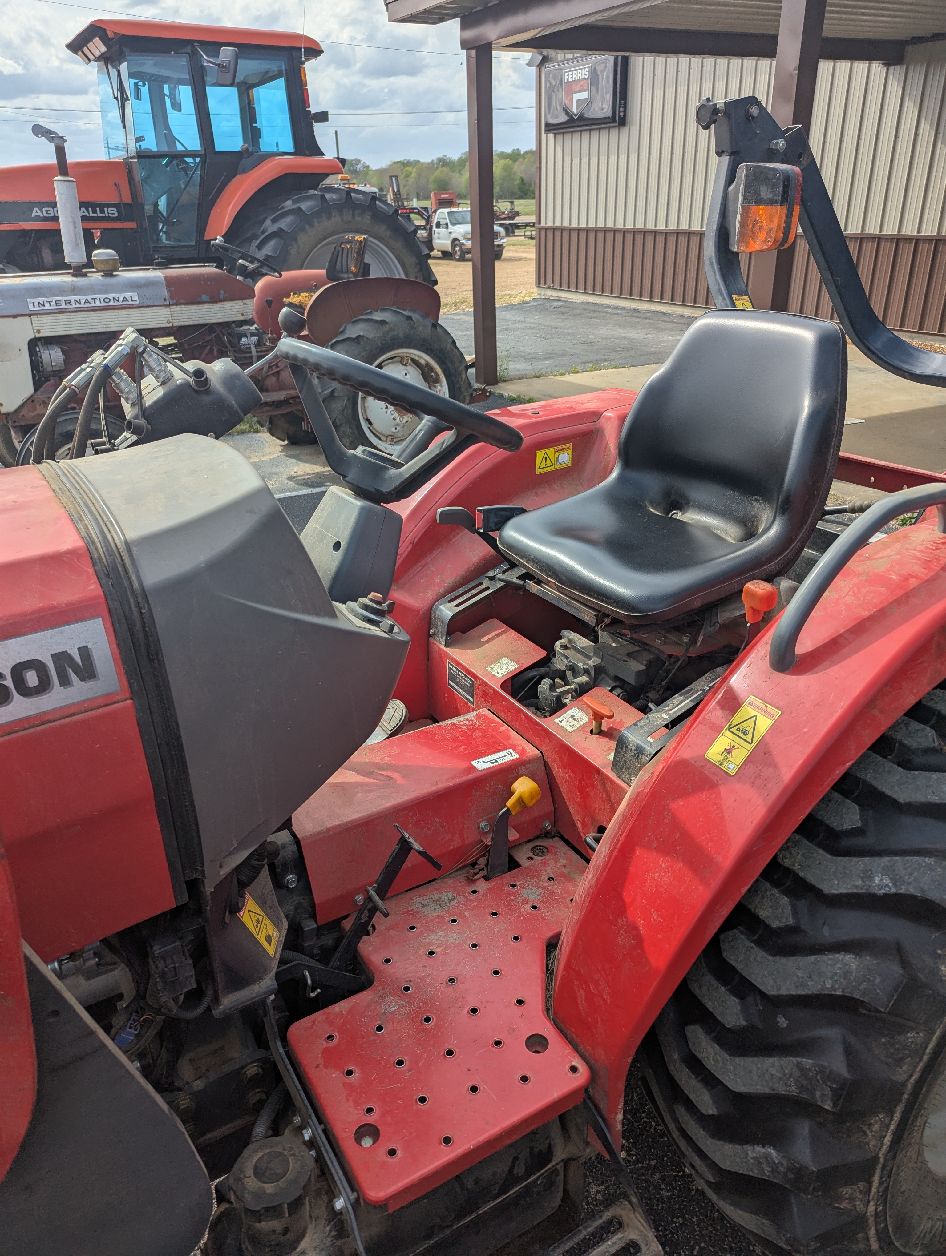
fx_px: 872
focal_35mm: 24
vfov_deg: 71.5
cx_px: 473
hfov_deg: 56.9
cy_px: 628
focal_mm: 6.81
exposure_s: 1/2096
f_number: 1.85
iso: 46
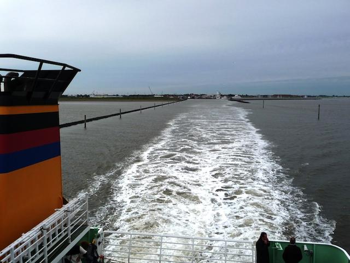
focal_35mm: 32
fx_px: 324
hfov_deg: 56.8
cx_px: 175
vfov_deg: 44.2
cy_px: 132
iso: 100
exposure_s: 1/1000
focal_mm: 5.3
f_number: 3.5
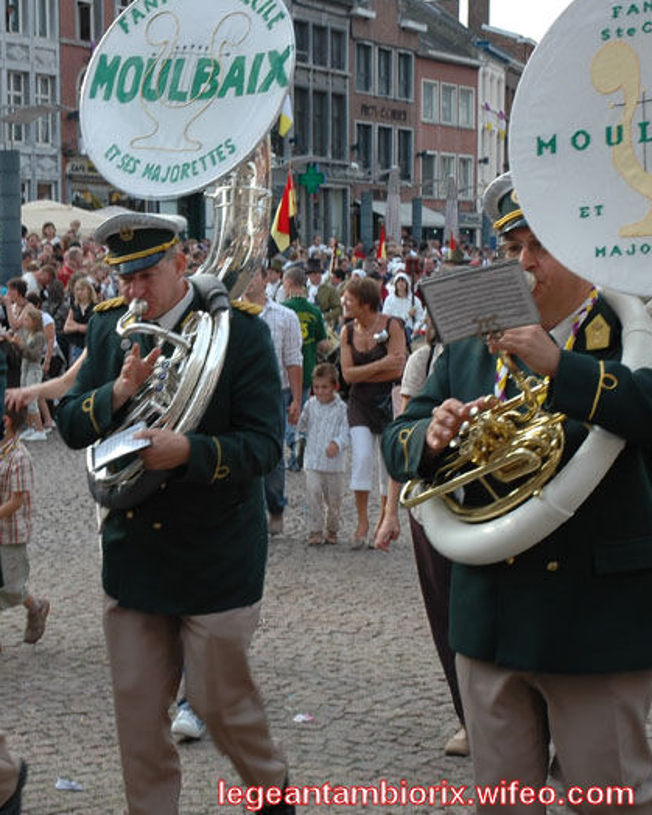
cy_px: 411
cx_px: 182
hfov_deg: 20.8
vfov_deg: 26.1
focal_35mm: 73
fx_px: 1761
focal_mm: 34
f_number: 9
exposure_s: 1/100
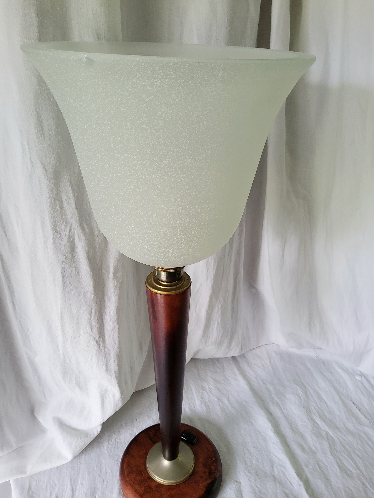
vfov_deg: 67.3
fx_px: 375
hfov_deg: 53.1
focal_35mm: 26
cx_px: 187
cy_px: 249
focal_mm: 3.08
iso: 160
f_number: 2
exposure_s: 1/120
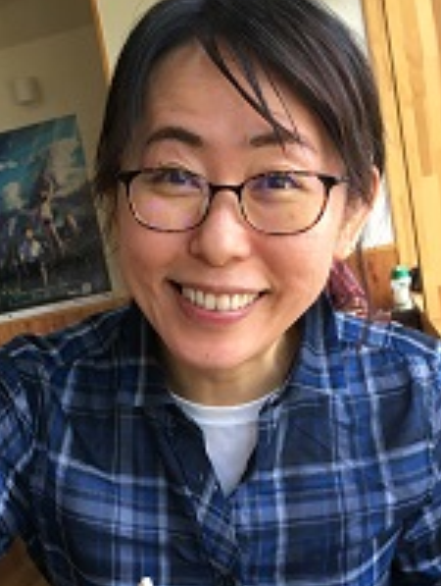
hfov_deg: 23.6
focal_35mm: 62
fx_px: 1050
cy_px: 533
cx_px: 132
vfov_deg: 29.8
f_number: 2.2
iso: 25
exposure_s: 1/40
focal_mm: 4.15
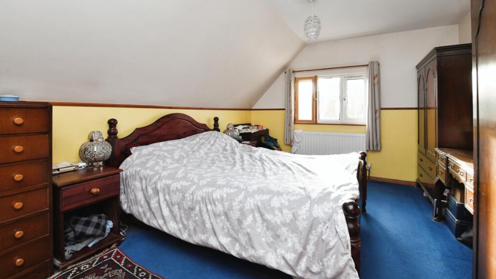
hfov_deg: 95.9
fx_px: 224
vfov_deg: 63.6
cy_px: 119
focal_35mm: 17
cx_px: 250
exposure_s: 1/60
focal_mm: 16
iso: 800
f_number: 9
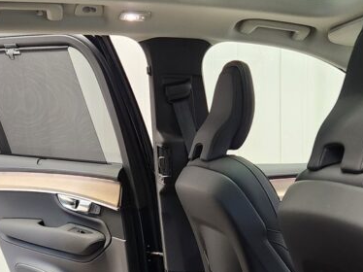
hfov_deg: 30.7
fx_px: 660
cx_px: 159
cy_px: 278
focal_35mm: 63
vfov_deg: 22.3
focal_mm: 5.4
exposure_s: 1/50
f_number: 1.8
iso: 500
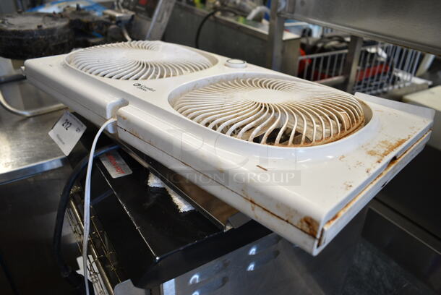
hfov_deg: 67.3
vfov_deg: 48.0
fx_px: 331
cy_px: 148
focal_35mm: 27
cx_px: 220
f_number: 3.5
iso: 160
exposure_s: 1/30
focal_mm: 18
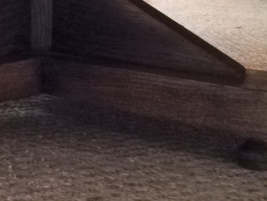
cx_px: 50
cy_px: 17
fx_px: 440
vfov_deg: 24.8
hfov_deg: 32.8
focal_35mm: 57
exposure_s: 1/14.3
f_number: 2.2
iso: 2500
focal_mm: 3.83
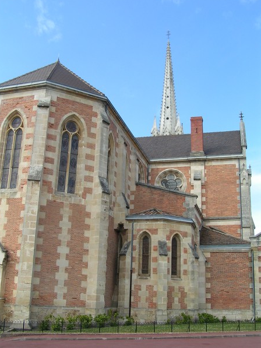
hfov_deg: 36.8
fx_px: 392
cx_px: 128
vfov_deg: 47.9
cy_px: 171
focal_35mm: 39
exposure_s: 1/160
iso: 50
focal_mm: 5.8
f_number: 5.6
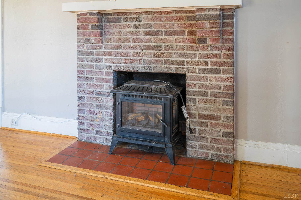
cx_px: 150
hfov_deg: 62.0
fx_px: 251
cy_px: 100
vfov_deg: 43.5
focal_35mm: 30
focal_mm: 30
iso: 200
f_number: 8
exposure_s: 1/4
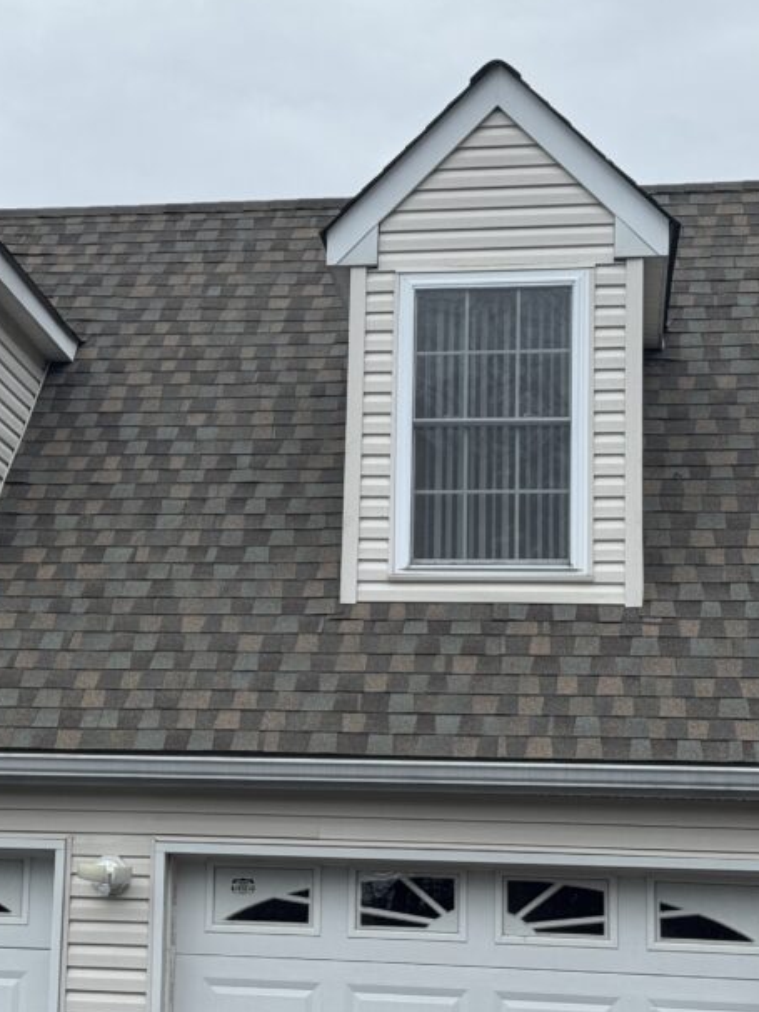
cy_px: 537
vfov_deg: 24.1
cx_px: 110
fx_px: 2369
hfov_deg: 18.0
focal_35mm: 81
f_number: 1.78
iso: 64
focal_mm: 6.76
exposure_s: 1/1043
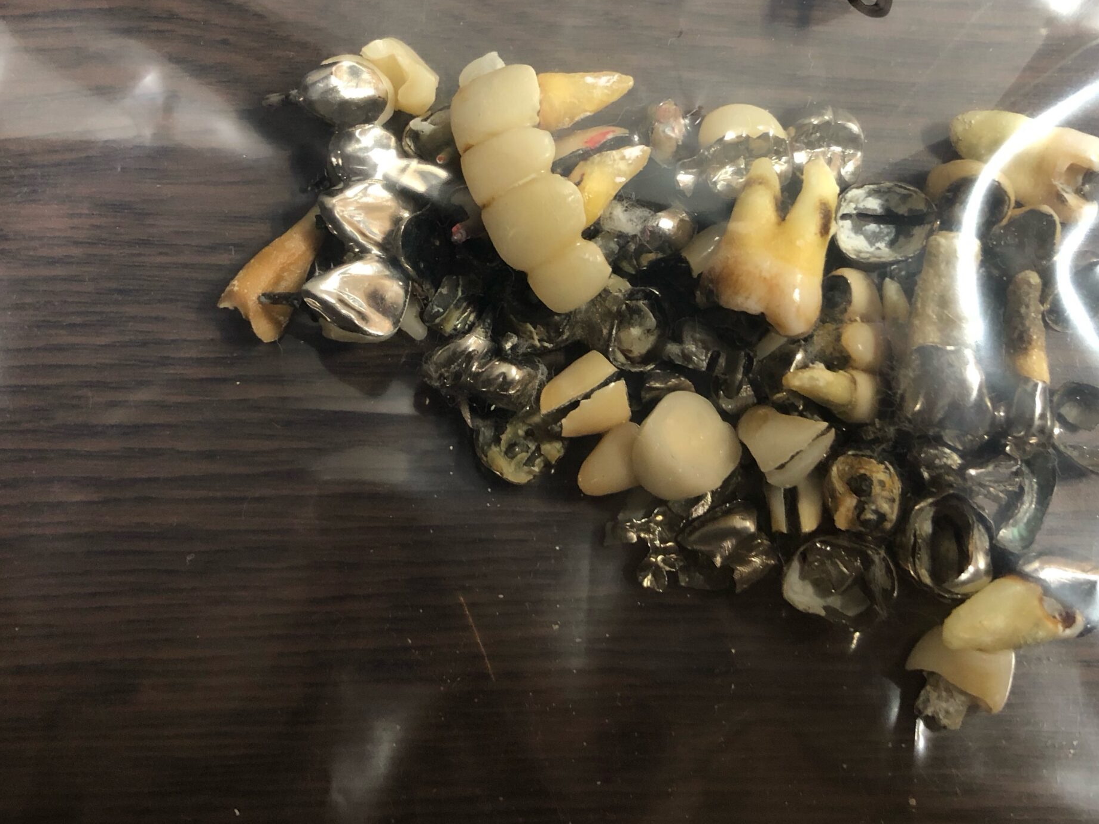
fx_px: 1238
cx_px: 631
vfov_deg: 36.5
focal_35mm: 39
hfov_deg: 47.7
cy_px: 283
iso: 64
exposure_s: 1/15
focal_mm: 3.99
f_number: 1.8
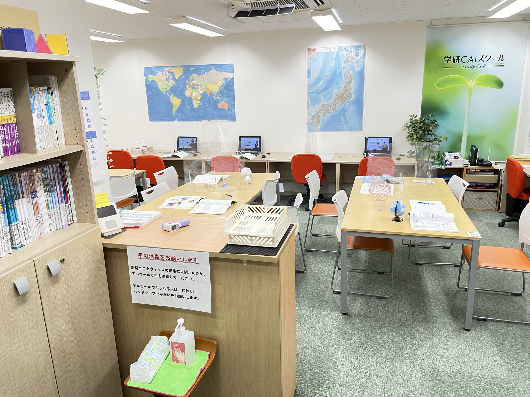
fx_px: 398
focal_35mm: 26
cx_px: 265
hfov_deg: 67.3
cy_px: 198
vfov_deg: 53.1
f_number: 1.6
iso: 80
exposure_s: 1/50
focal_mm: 4.2
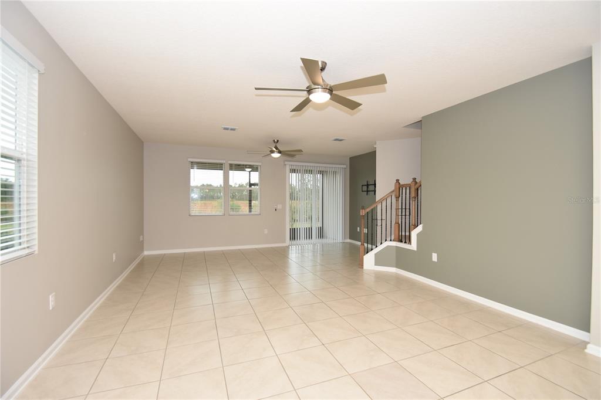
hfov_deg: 100.4
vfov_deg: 77.3
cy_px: 200
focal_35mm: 15
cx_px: 300
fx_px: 250
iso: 280
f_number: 4
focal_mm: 10
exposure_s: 1/60
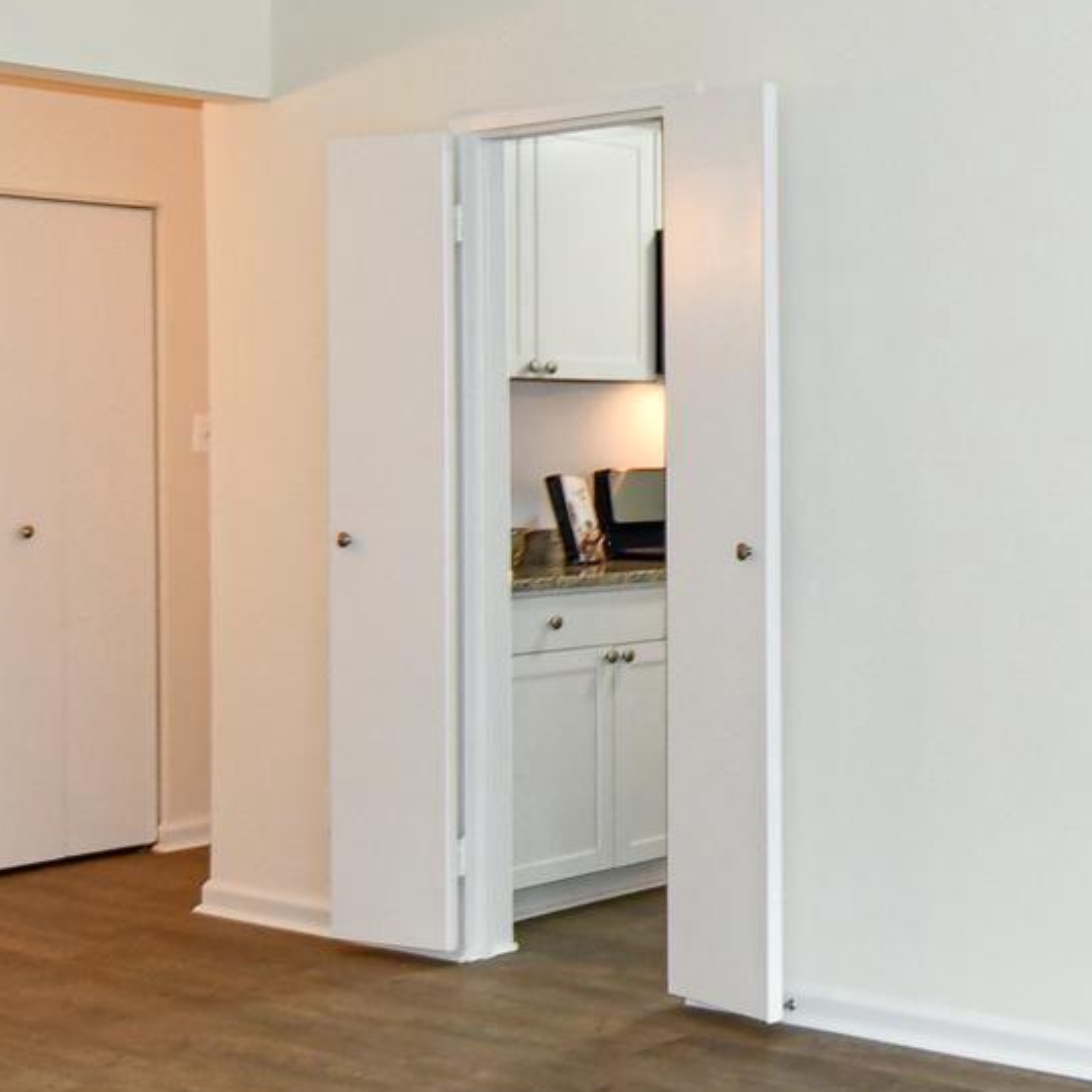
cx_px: 983
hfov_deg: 28.4
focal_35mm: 58
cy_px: 488
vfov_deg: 29.5
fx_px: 2070
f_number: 4
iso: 400
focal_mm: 12
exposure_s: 1/60
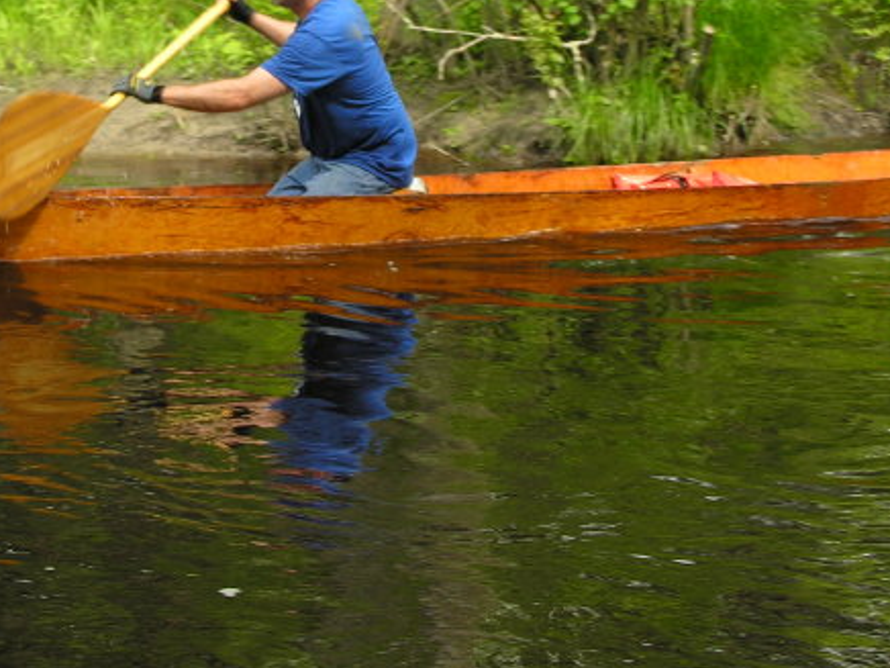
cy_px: 280
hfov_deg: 18.0
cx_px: 271
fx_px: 2802
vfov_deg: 13.6
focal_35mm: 109
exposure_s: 1/125
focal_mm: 13.8
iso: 50
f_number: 3.1
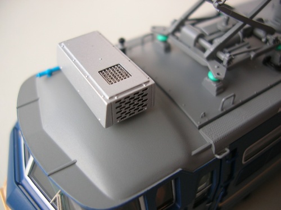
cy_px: 105
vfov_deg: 40.6
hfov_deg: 52.7
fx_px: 284
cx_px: 140
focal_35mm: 35
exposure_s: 1/18.8
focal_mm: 5.8
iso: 50
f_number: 2.8
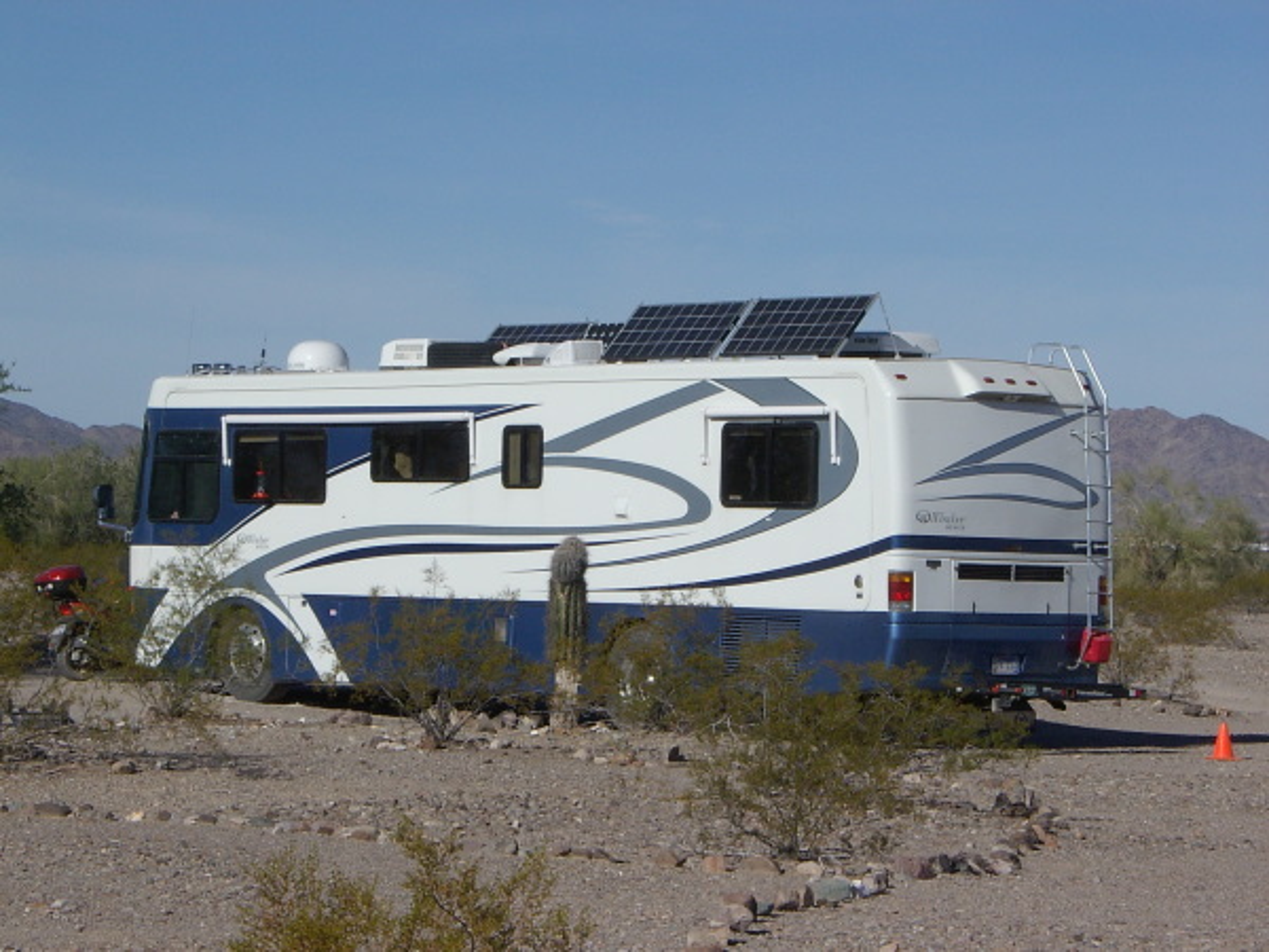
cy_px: 476
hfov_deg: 16.1
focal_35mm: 122
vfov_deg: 12.1
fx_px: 4472
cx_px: 634
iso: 100
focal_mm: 19
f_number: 8
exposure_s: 1/500
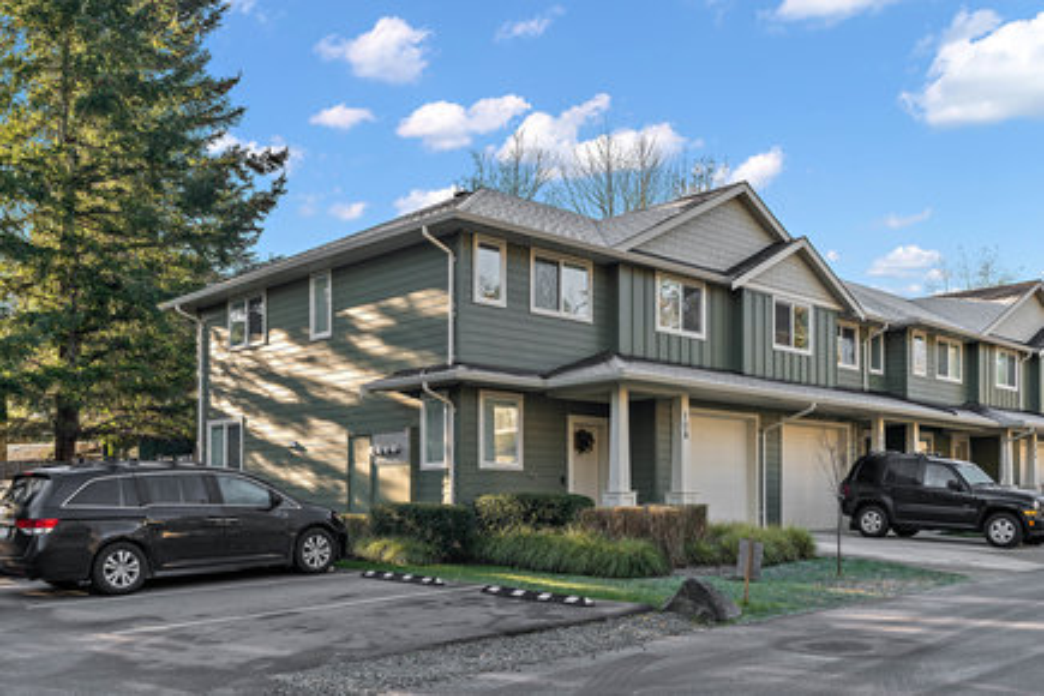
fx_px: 1015
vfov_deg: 37.9
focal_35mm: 35
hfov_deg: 54.4
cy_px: 348
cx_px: 522
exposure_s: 1/320
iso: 400
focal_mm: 35
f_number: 7.1
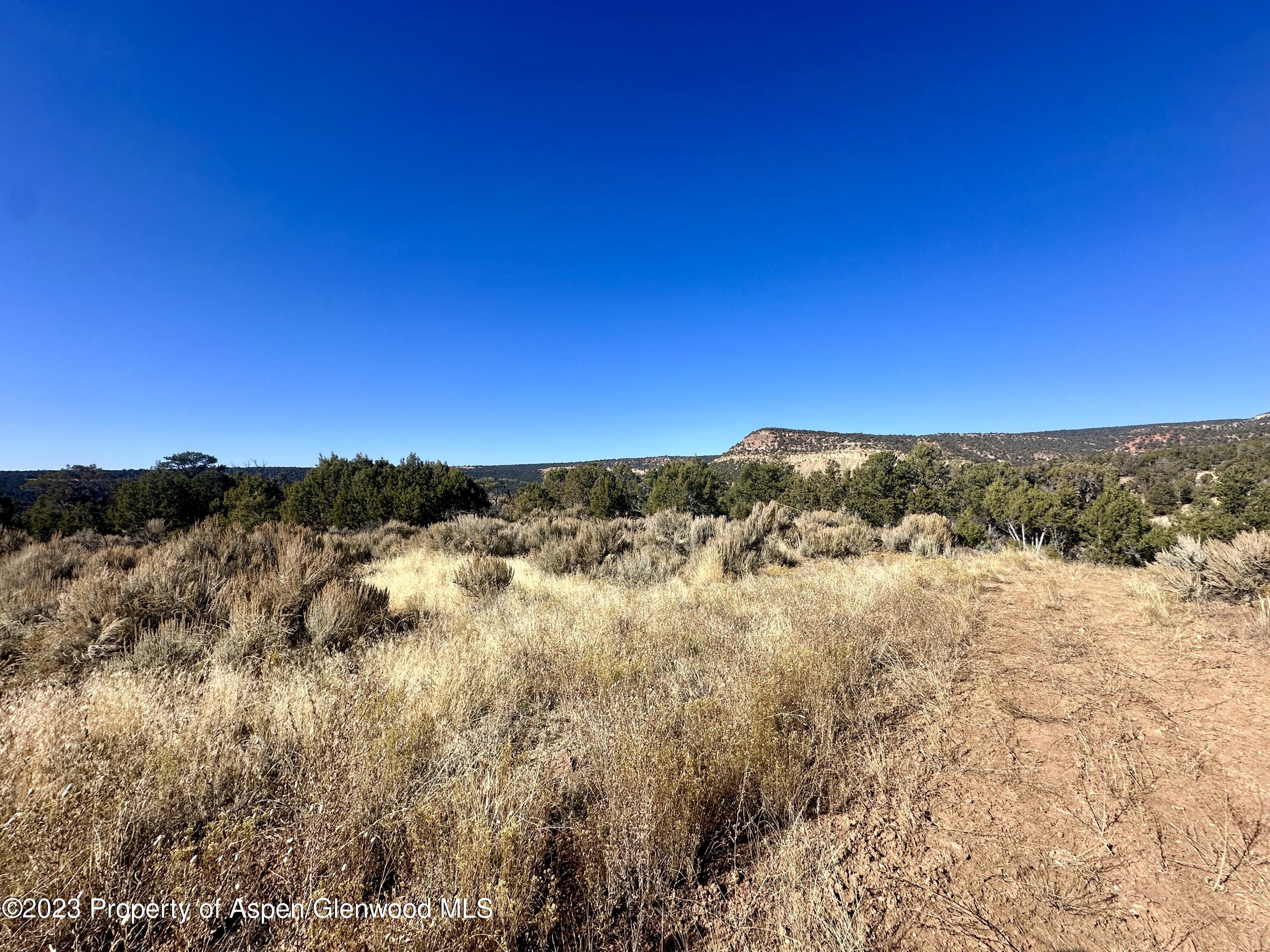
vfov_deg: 85.7
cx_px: 635
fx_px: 514
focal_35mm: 14
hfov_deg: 102.1
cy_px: 476
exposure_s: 1/2353
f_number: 2.2
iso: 50
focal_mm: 2.22
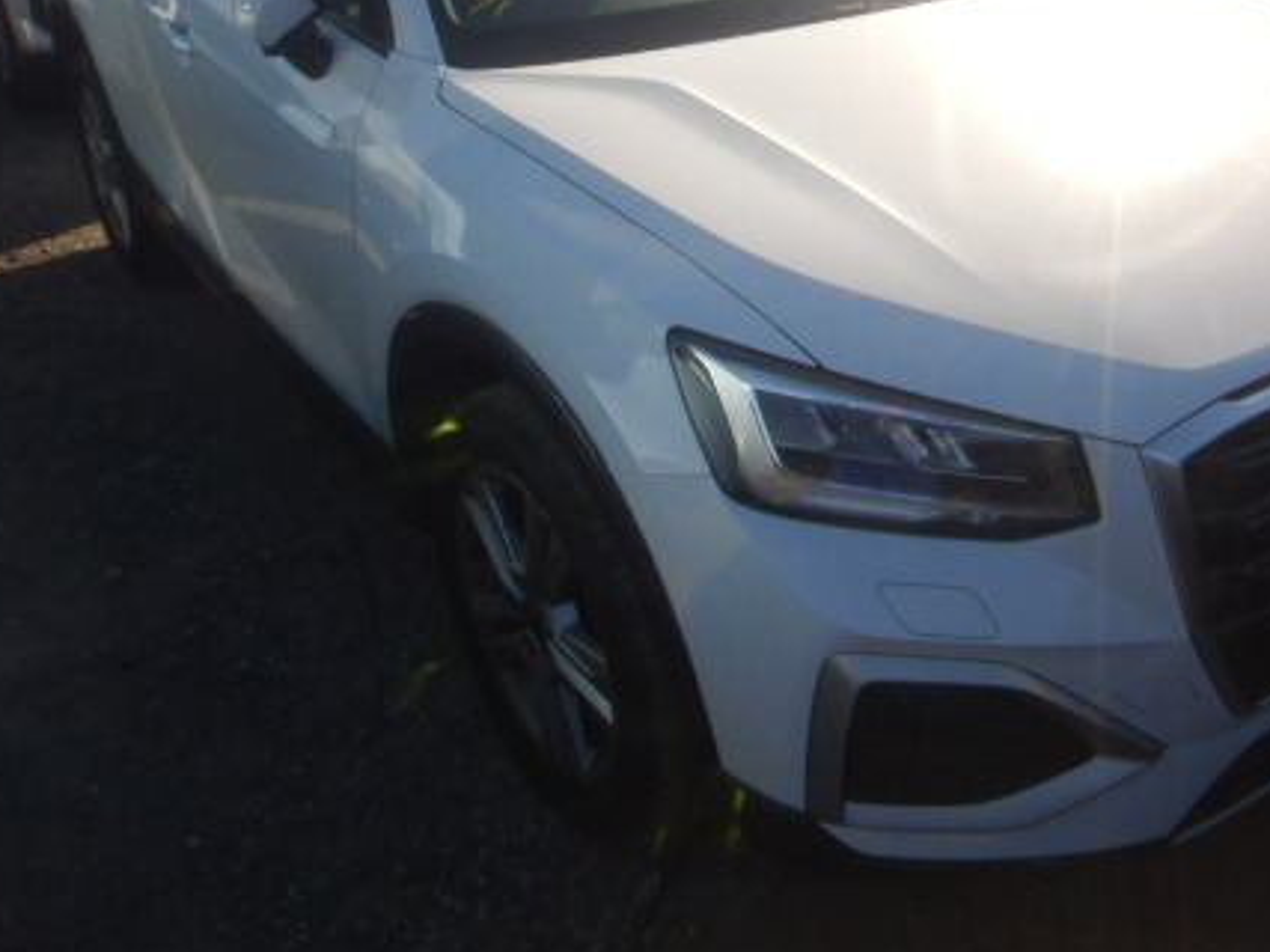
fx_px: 1320
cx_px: 812
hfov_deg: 50.7
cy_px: 253
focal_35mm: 36
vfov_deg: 38.7
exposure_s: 1/500
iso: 125
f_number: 2.8
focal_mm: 4.3
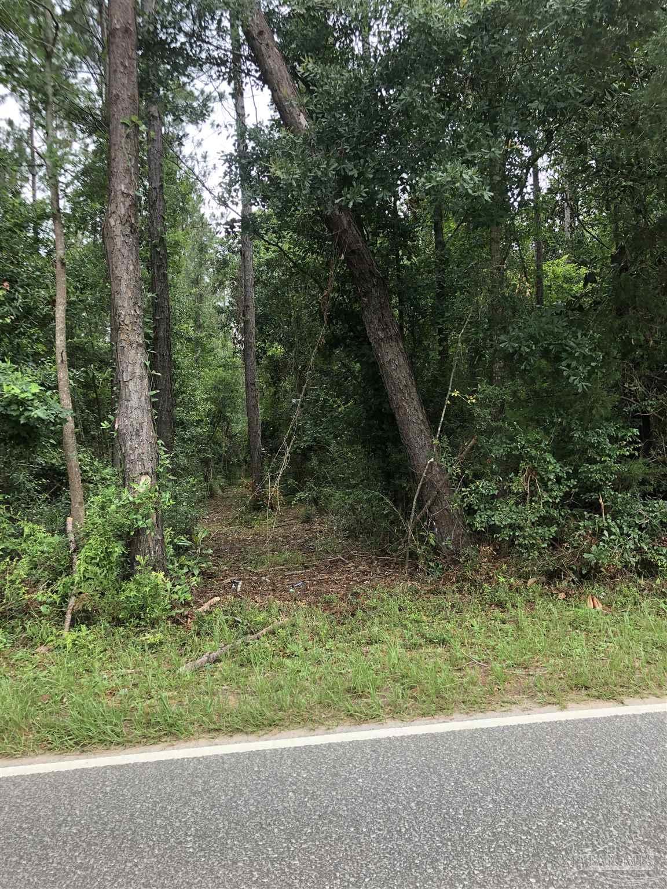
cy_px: 444
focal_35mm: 28
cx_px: 334
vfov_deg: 63.4
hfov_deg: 49.7
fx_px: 719
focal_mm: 3.99
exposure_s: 1/134
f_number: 1.8
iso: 20
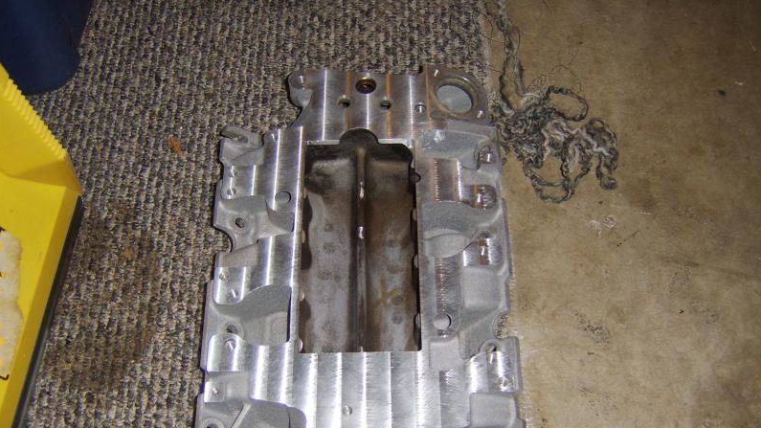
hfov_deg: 58.0
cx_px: 379
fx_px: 686
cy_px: 265
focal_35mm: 34
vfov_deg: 34.5
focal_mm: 8.13
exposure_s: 1/30
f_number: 2.7
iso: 141
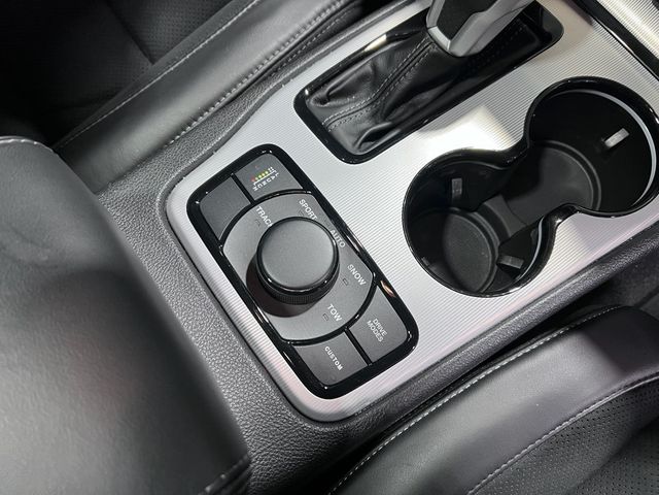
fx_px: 495
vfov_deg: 53.1
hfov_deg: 67.3
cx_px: 330
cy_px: 248
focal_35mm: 26
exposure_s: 1/60
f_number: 1.5
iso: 200
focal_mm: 5.7
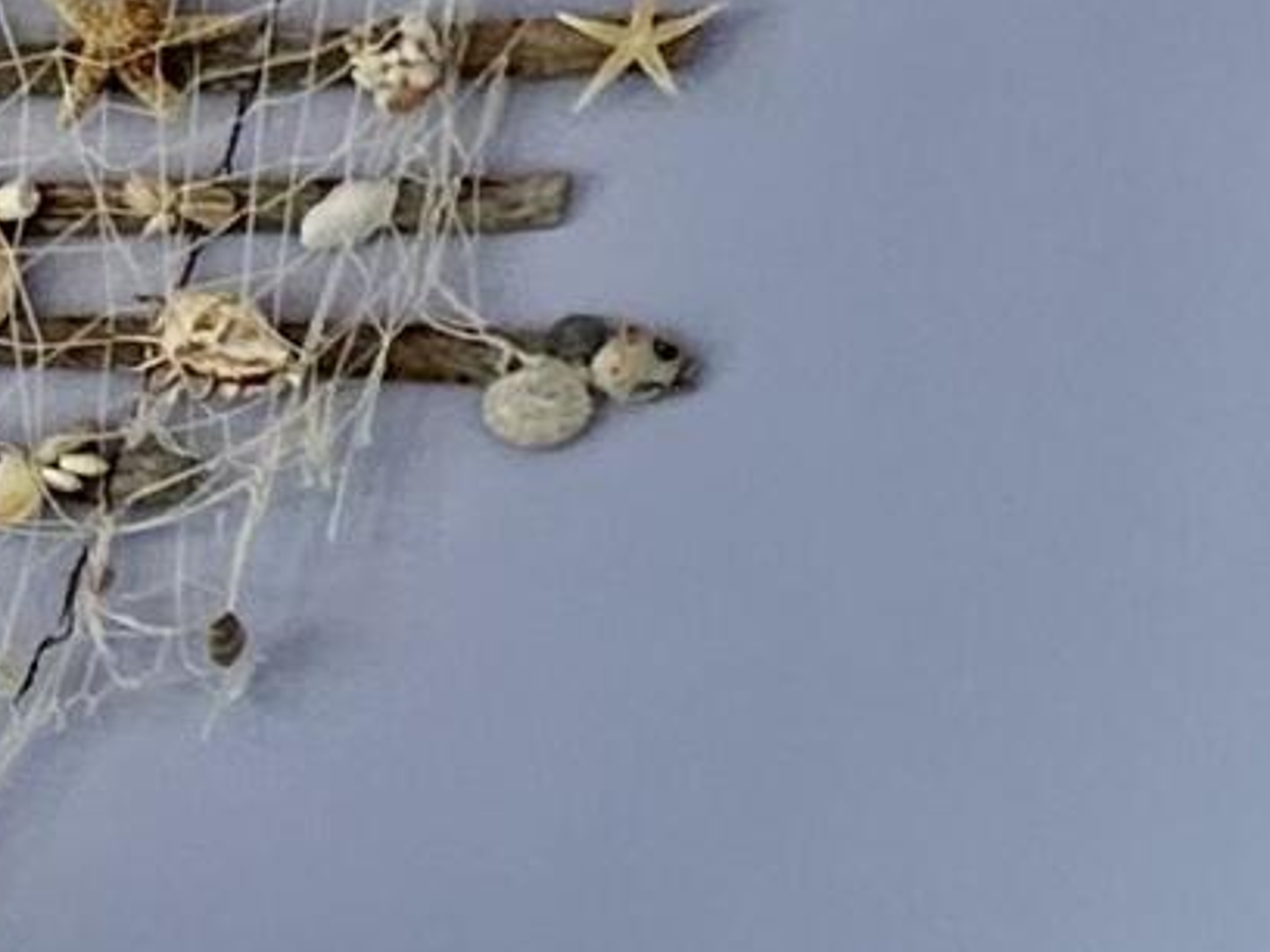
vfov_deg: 13.7
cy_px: 1304
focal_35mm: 103
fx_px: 3779
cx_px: -1998
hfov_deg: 13.0
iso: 40
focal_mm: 2.22
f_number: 2.2
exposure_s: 1/227
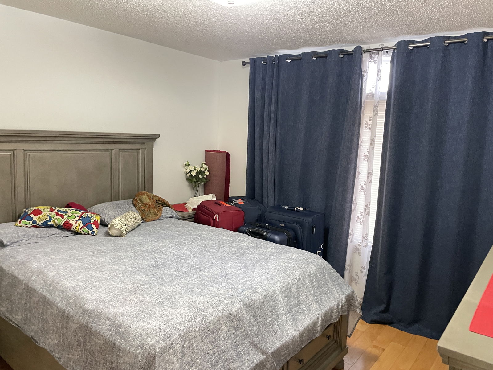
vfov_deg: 53.1
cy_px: 185
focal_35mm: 26
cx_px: 246
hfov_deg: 67.3
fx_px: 370
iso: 500
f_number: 1.6
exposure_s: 1/30
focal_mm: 4.2
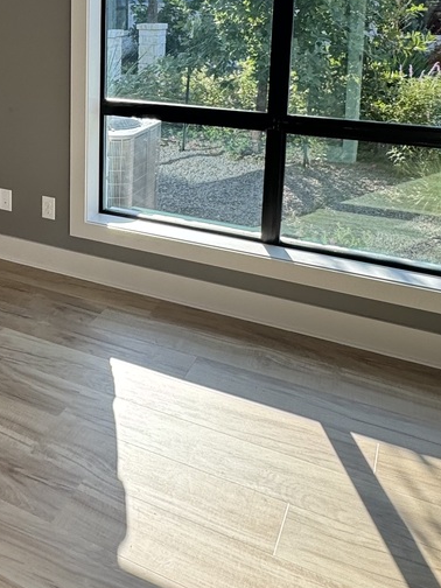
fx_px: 679
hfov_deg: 33.4
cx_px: 15
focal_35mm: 40
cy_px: 94
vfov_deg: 43.9
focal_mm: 2.22
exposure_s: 1/139
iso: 40
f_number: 2.2
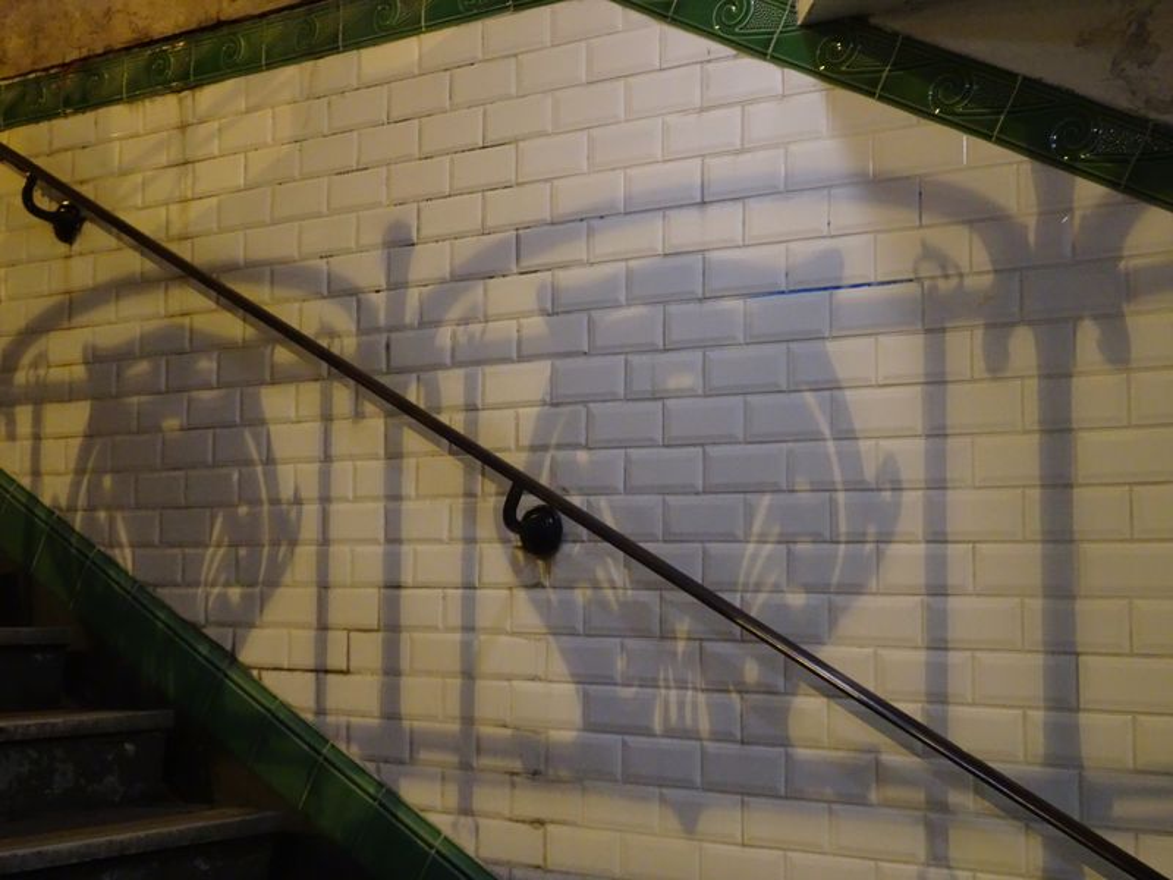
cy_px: 440
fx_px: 1627
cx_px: 586
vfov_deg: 30.3
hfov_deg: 39.7
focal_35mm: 48
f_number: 4.5
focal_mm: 8.18
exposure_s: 1/10
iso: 800
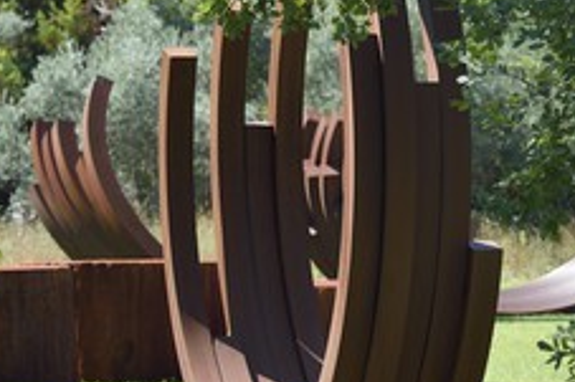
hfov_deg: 6.2
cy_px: 162
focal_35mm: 333
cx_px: 291
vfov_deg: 4.1
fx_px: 5315
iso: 200
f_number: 7.1
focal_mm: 180
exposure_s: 1/250
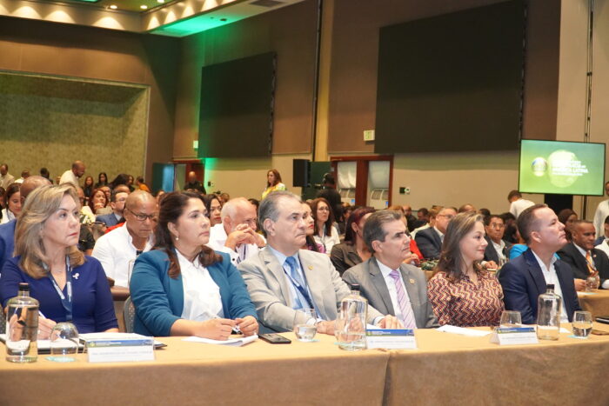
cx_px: 304
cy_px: 203
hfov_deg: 41.1
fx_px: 812
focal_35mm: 48
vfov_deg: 28.1
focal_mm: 32
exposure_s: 1/160
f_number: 4
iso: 5000
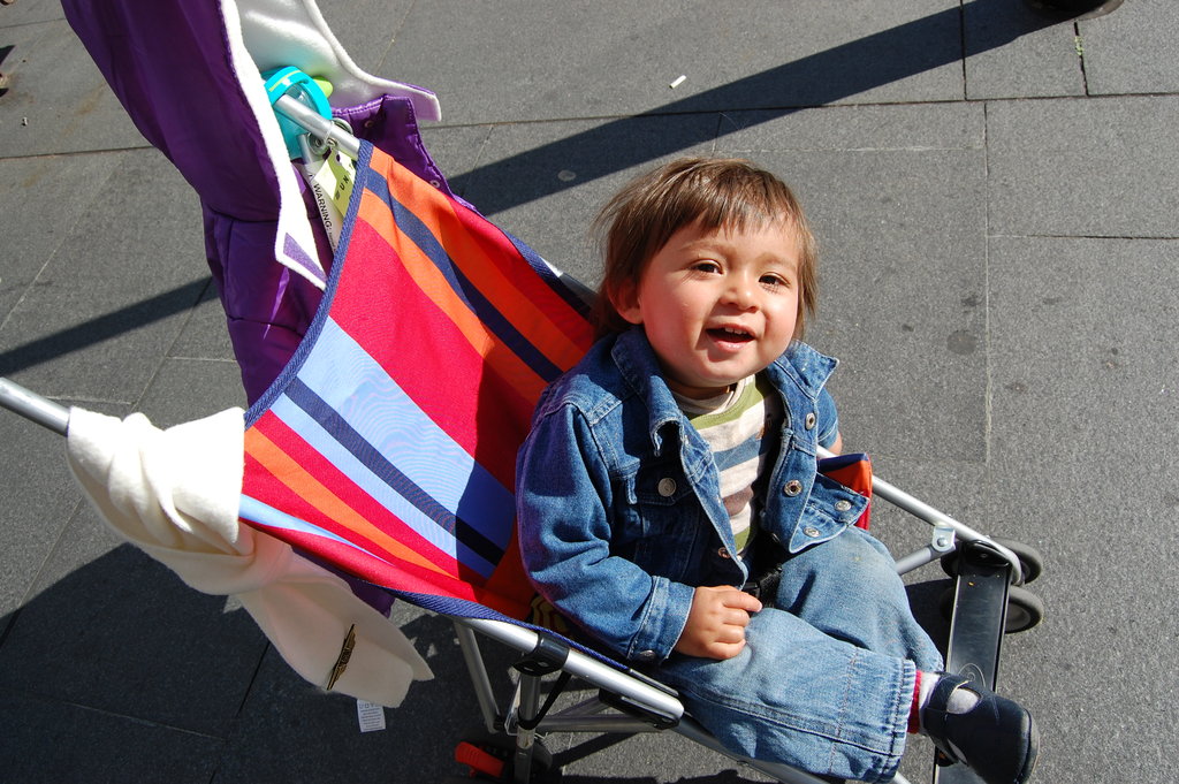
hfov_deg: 64.6
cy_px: 392
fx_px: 933
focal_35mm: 28
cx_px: 590
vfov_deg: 45.6
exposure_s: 1/320
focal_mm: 19
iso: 200
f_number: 9
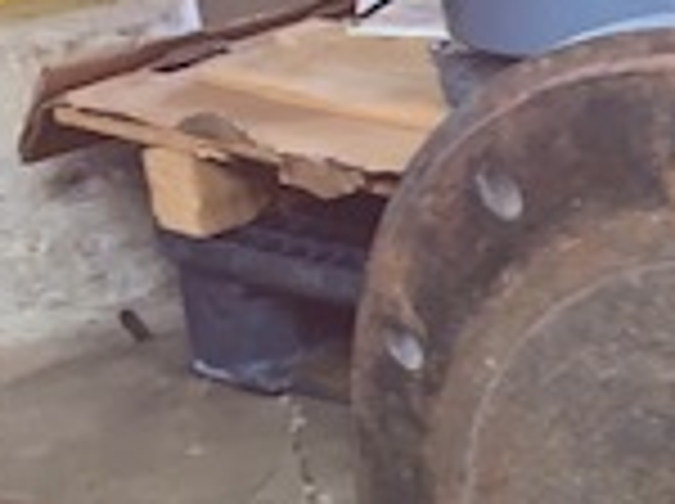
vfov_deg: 12.4
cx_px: 1192
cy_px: 828
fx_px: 2161
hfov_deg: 15.4
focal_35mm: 111
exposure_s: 1/7
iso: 100
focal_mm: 4.25
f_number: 1.8
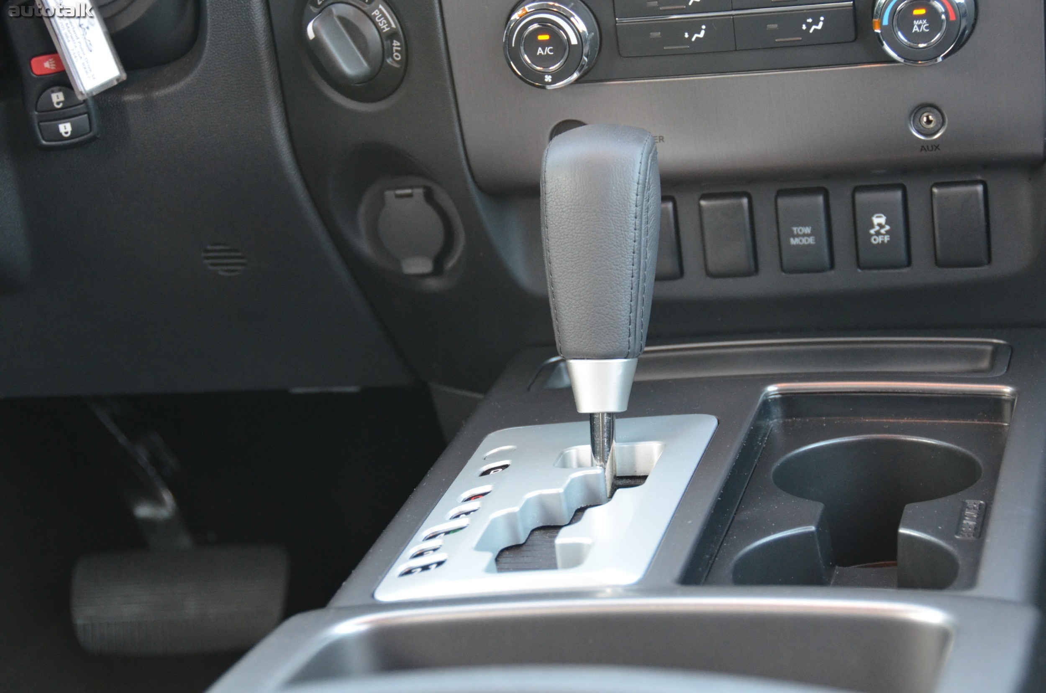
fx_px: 3045
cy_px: 346
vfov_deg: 13.0
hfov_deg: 19.5
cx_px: 523
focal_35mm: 105
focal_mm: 70
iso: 1600
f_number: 5
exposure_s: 1/15
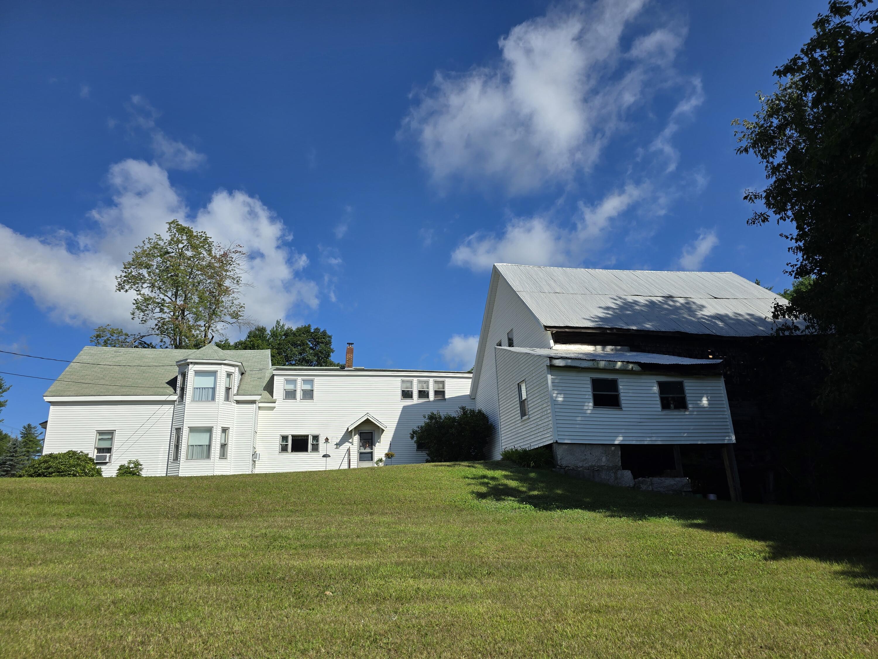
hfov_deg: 73.9
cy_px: 330
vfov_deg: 58.9
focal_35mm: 23
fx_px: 583
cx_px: 439
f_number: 1.7
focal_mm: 6.3
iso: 12
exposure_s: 1/1179
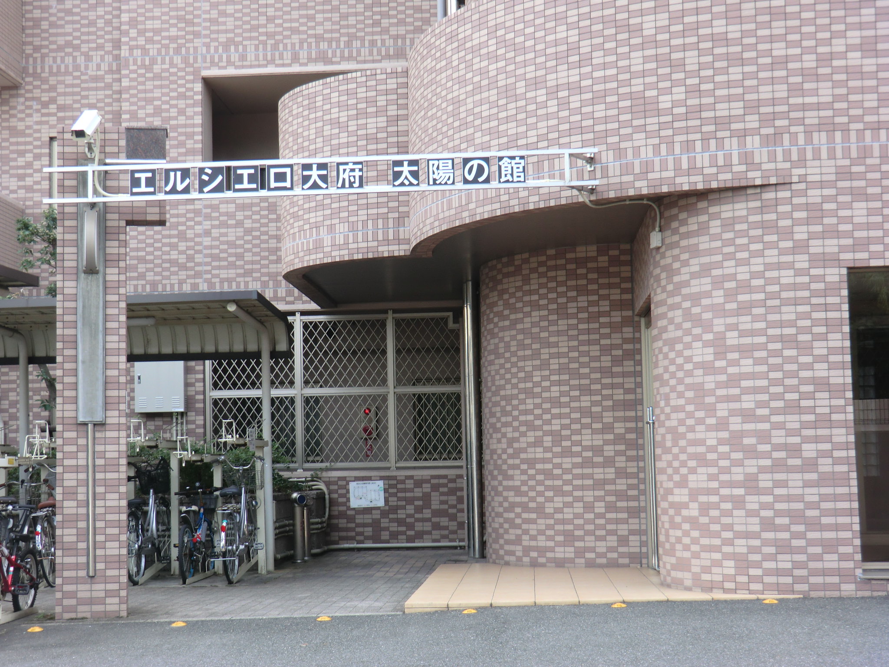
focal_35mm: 55
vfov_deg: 26.6
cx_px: 444
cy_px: 334
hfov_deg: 34.9
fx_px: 1412
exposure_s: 1/60
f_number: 4.2
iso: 64
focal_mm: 9.8
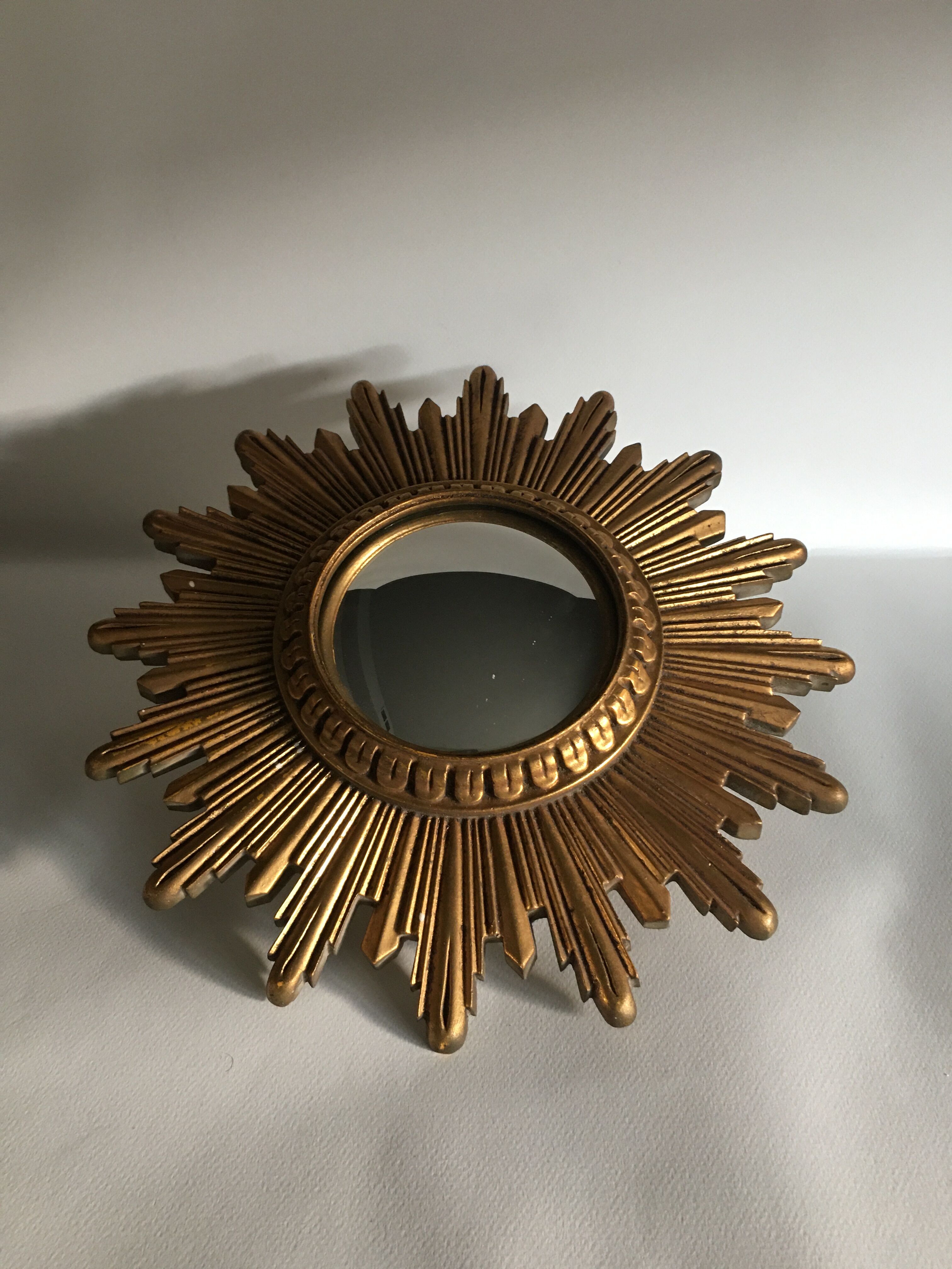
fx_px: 1063
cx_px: 476
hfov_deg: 48.2
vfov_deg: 61.7
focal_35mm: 29
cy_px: 634
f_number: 2.2
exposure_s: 1/17
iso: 100
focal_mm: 4.15
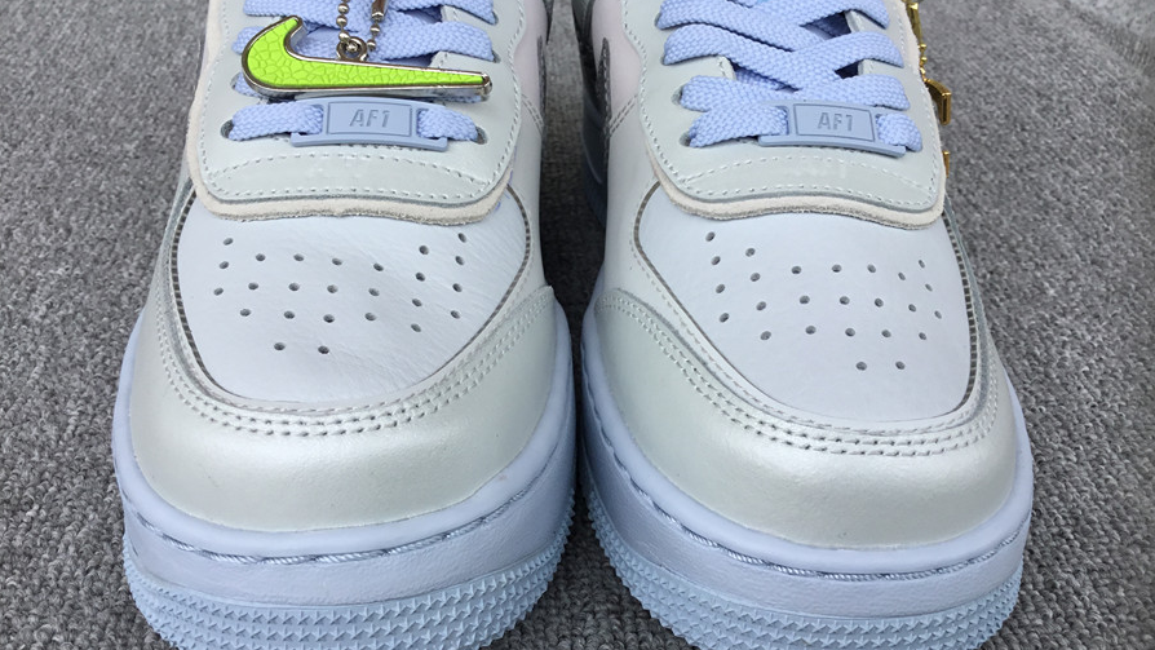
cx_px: 579
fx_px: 1041
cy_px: 315
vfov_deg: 34.7
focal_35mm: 34
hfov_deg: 58.0
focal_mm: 3.3
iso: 25
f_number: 2.4
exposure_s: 1/438
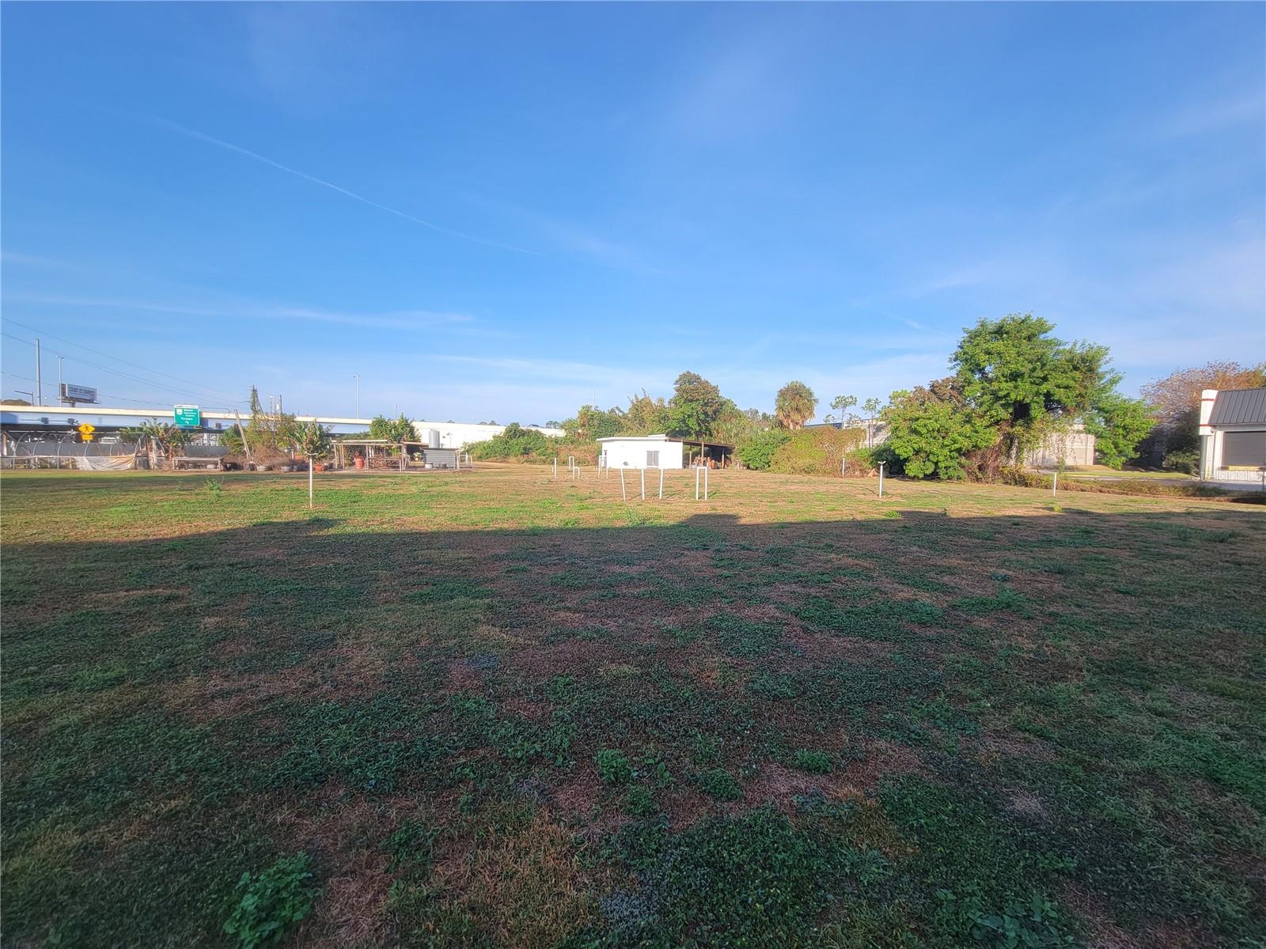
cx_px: 633
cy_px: 474
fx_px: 475
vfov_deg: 89.9
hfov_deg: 106.2
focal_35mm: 13
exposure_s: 1/773
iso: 50
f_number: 2.2
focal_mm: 2.2
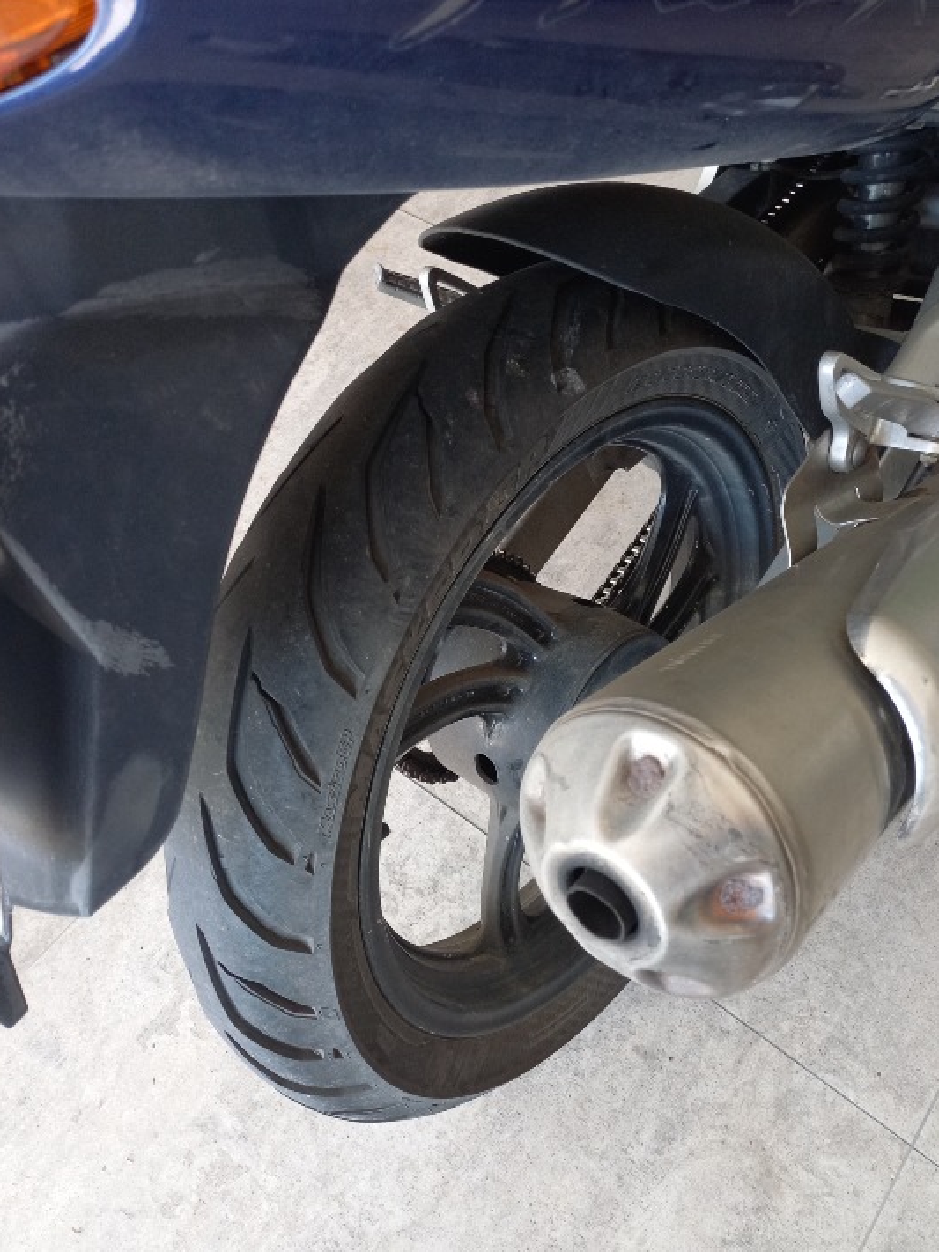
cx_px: 502
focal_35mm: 27
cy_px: 634
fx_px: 977
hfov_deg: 51.3
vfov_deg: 65.3
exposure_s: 1/60
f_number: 1.8
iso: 200
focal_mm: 4.65
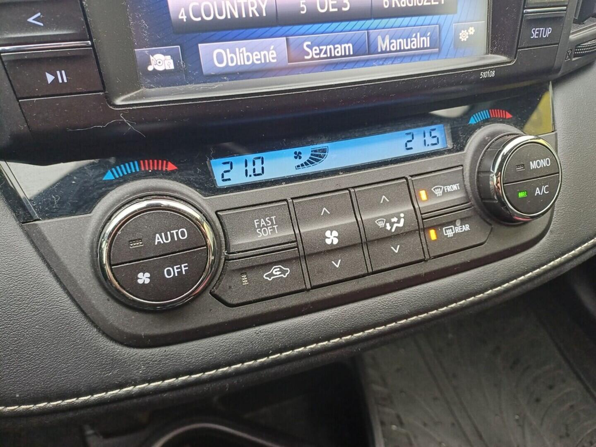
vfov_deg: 54.9
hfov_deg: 69.4
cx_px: 298
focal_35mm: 25
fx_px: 430
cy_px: 224
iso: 320
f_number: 1.8
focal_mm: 4.65
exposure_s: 1/50
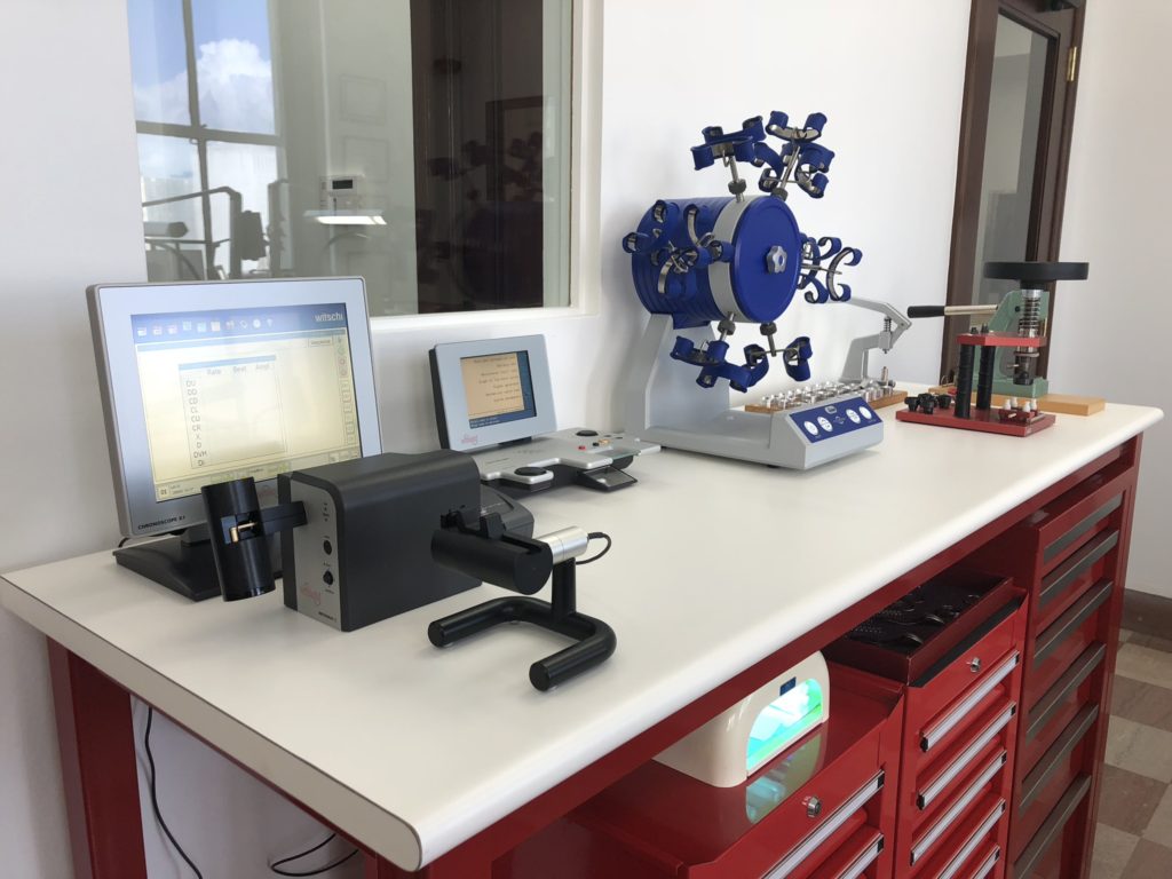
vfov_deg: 49.7
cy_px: 440
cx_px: 586
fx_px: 948
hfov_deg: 63.4
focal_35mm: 28
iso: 40
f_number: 1.8
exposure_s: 1/120
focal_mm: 4
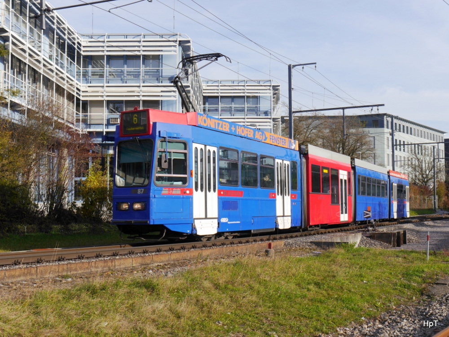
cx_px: 224
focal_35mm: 50
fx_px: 649
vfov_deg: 29.1
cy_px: 168
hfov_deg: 38.2
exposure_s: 1/320
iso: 160
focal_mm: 25
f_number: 8
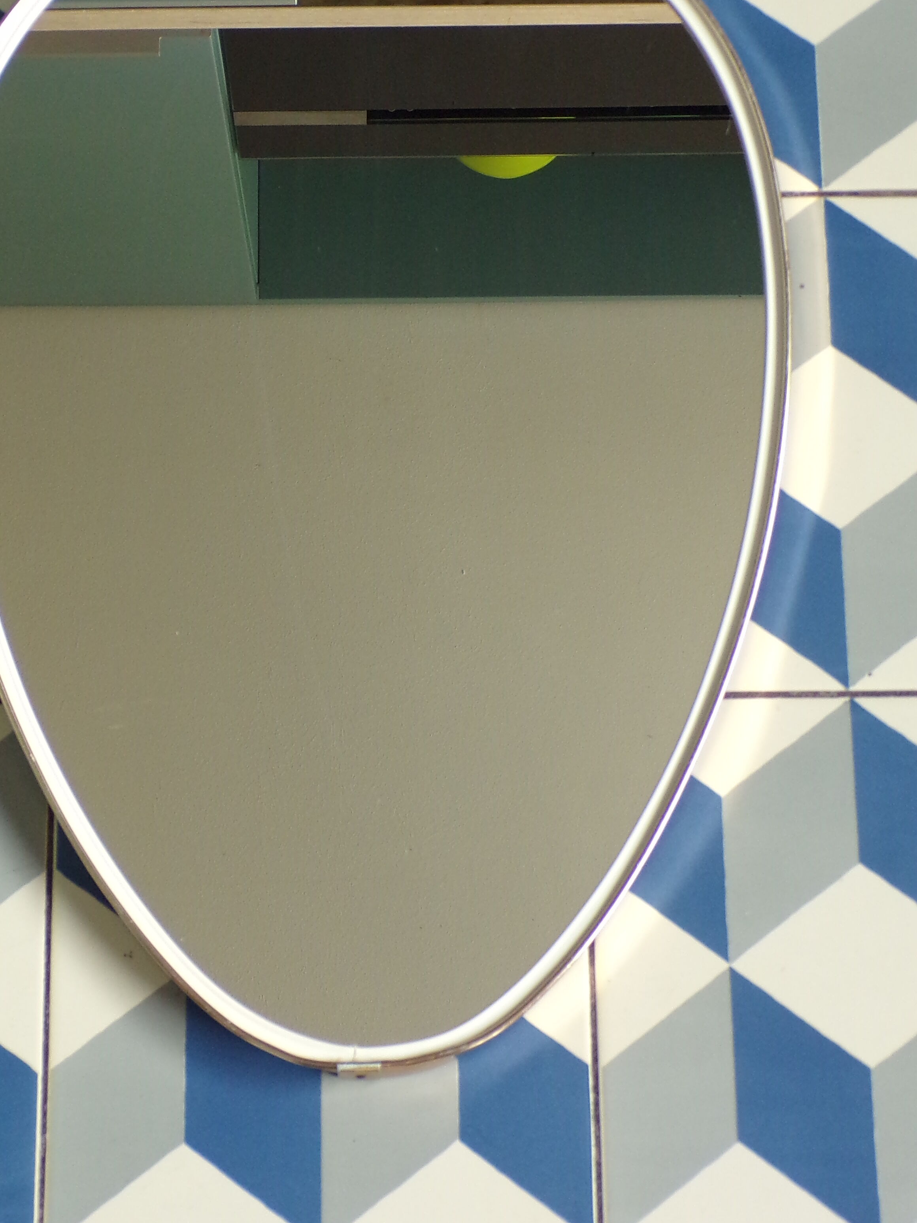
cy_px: 408
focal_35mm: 73
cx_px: 316
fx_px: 2578
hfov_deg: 20.1
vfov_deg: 26.5
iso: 200
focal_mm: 8.7
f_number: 3.5
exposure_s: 1/34
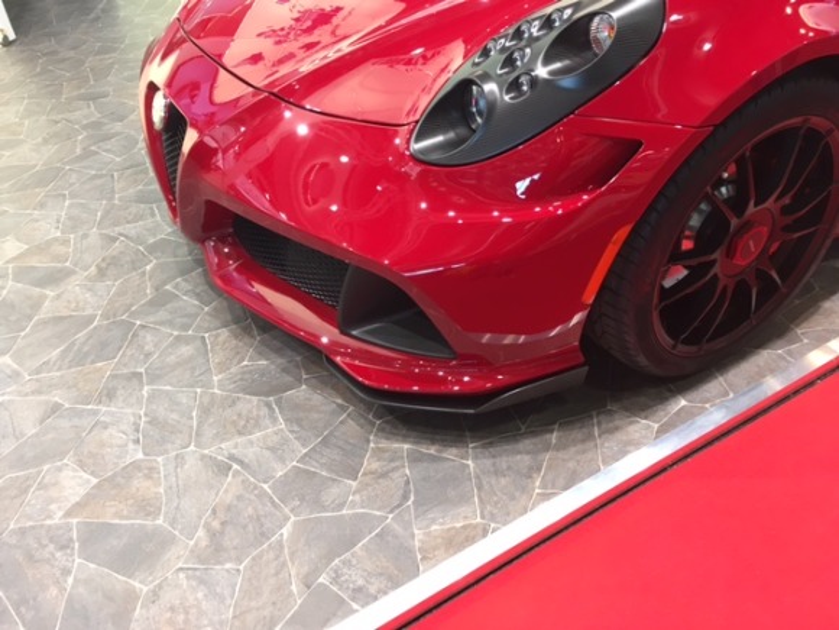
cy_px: 315
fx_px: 703
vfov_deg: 48.2
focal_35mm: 29
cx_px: 420
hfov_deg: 61.7
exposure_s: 1/33
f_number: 2.2
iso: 100
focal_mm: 4.15
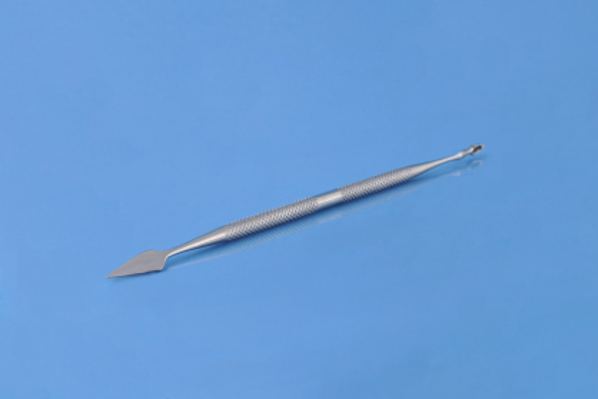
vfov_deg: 23.8
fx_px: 947
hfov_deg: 35.0
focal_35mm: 57
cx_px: 299
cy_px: 200
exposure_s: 1/160
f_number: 9
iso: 100
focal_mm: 38
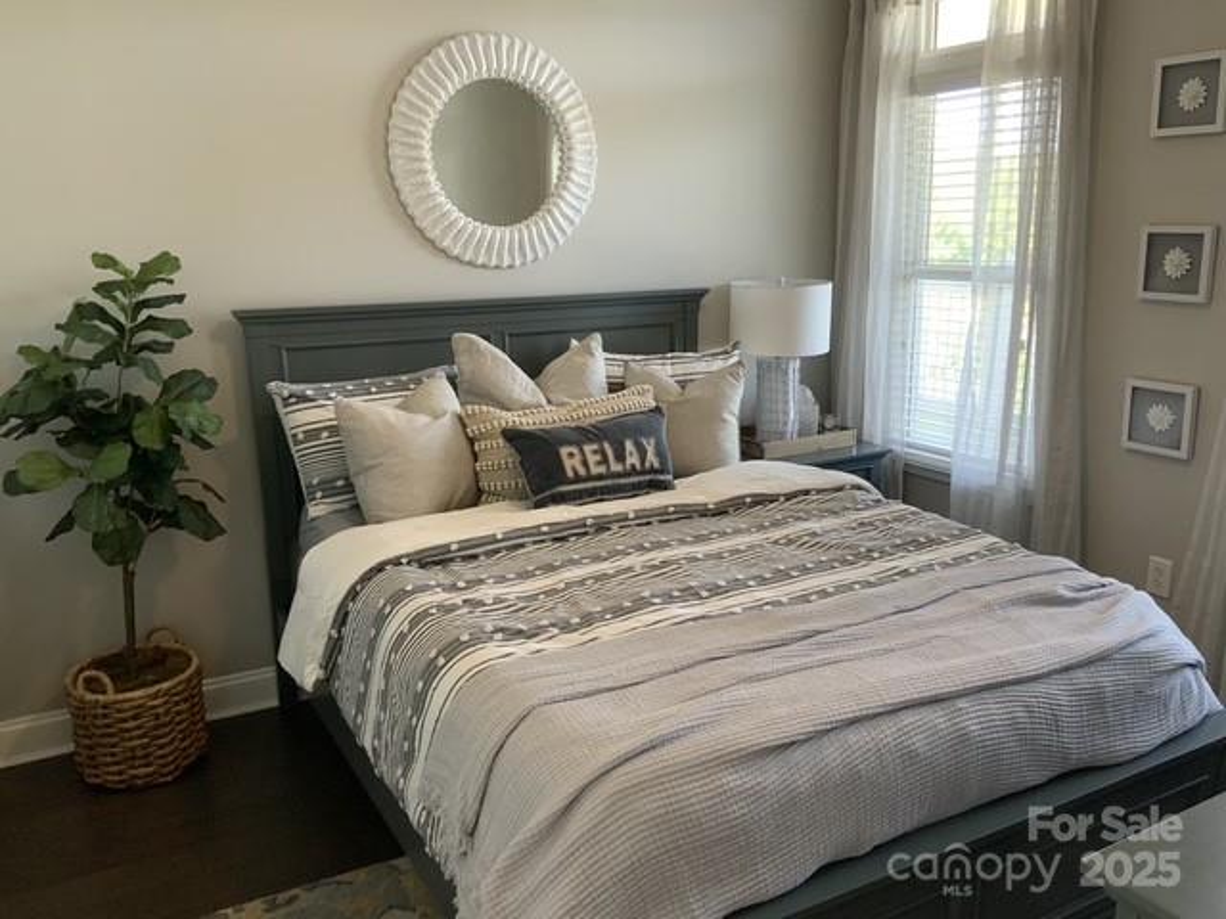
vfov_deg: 48.2
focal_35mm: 29
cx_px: 613
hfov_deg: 61.7
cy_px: 460
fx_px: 1027
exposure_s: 1/60
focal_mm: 3
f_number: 1.8
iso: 160
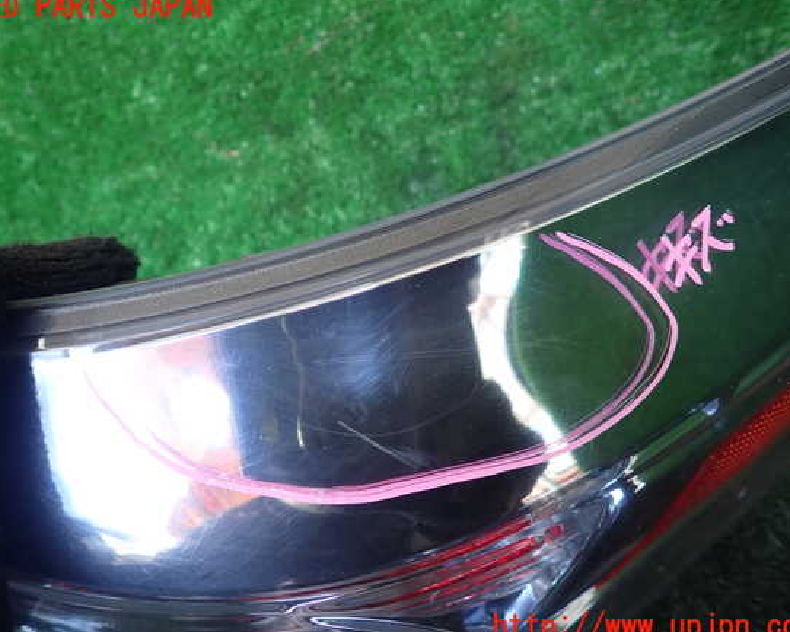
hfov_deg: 64.0
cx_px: 385
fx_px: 632
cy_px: 317
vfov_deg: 53.2
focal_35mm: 27
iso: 100
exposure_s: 1/60
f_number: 2
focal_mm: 4.5
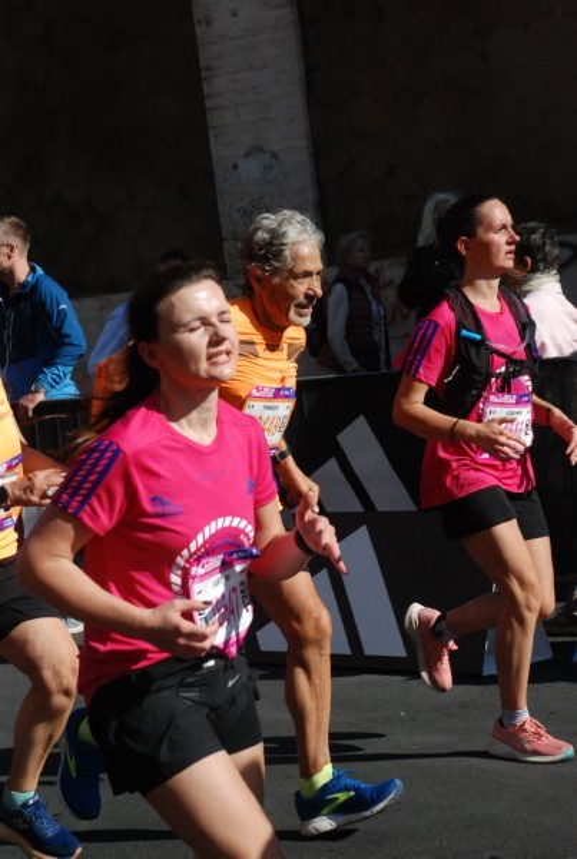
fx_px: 2224
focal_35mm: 93
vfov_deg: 21.9
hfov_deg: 14.8
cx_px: 288
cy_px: 430
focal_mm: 62
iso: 1000
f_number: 8
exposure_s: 1/2000
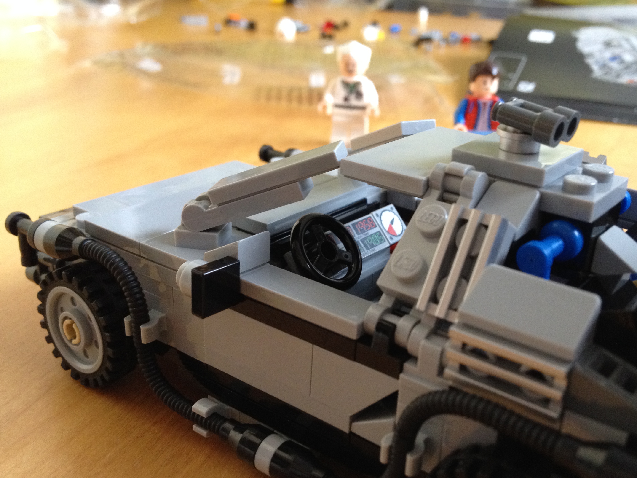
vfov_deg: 35.1
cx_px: 370
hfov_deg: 45.6
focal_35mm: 41
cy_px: 268
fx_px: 755
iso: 250
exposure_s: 1/20
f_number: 2.4
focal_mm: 4.28
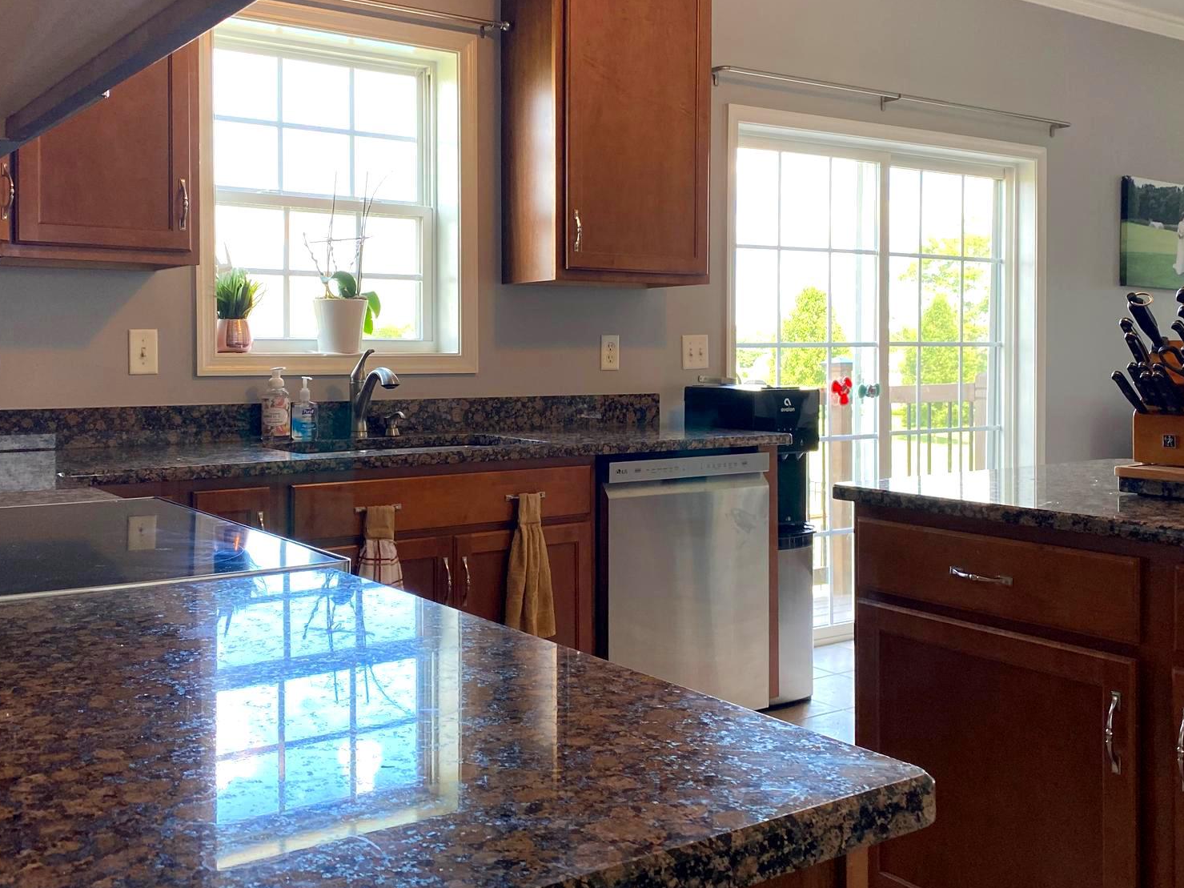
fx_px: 1231
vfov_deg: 39.5
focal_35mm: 36
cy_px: 367
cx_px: 539
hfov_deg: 51.3
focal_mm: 4.25
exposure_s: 1/120
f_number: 1.8
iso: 125
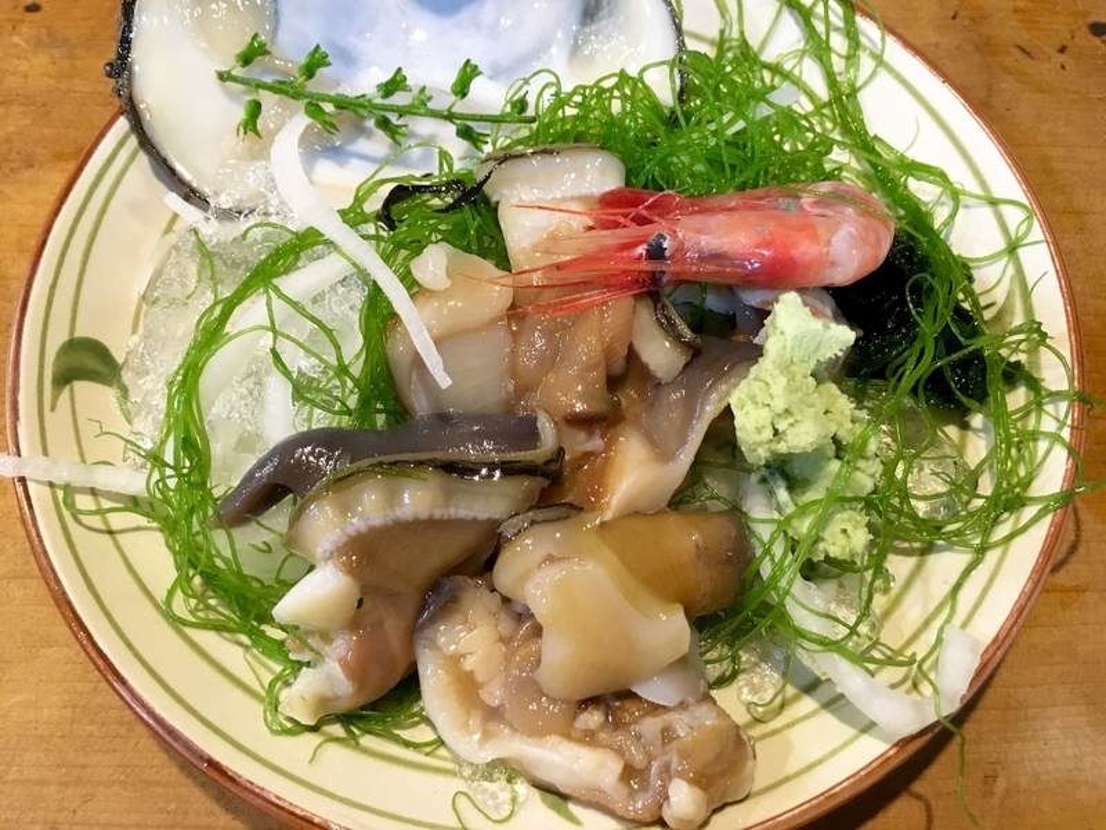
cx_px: 553
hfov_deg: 61.7
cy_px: 415
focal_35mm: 29
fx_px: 927
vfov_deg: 48.2
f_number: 2.2
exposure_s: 1/15
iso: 250
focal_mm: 4.15
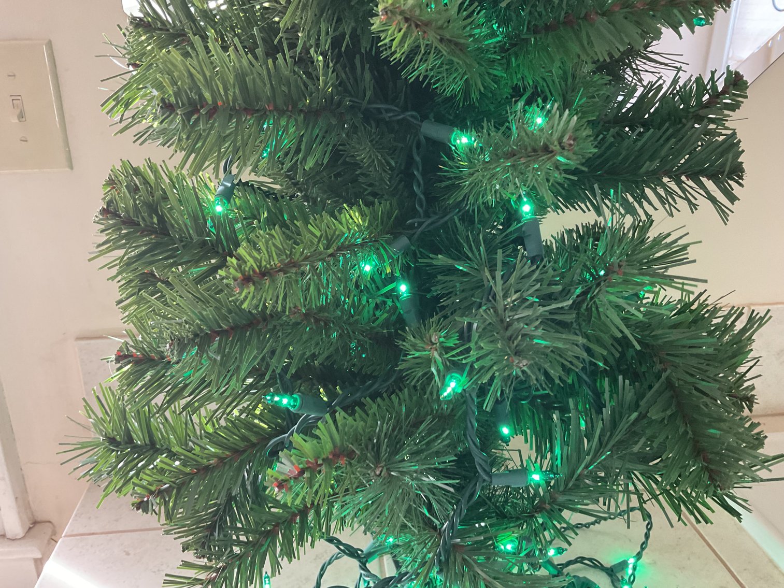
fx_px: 657
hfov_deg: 61.7
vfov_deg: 48.2
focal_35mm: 29
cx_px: 392
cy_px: 294
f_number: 1.8
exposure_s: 1/40
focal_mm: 3
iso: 250
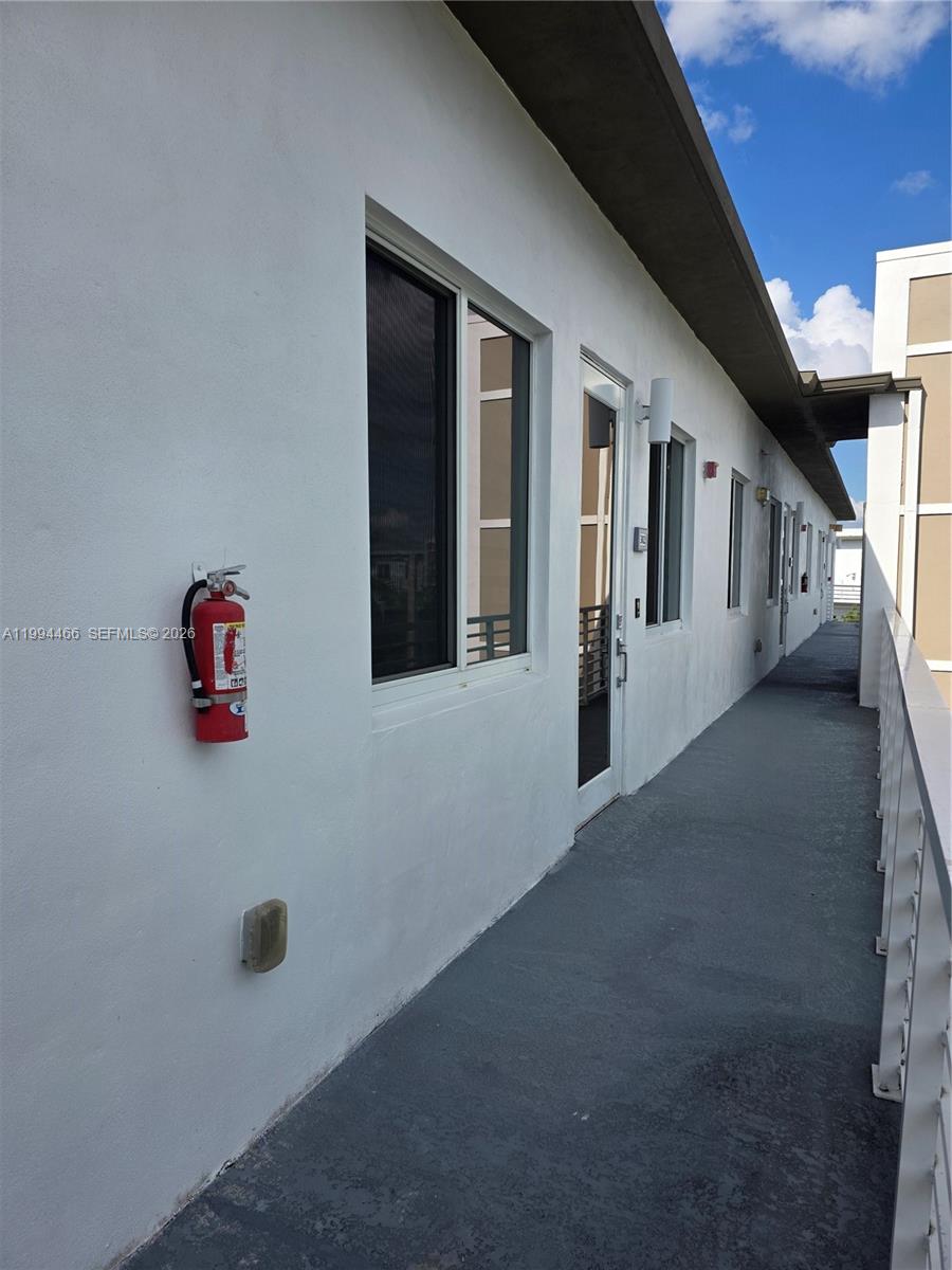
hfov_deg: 58.9
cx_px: 476
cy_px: 635
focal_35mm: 23
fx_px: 843
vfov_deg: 73.9
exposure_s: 1/5958
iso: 80
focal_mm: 6.3
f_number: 1.7
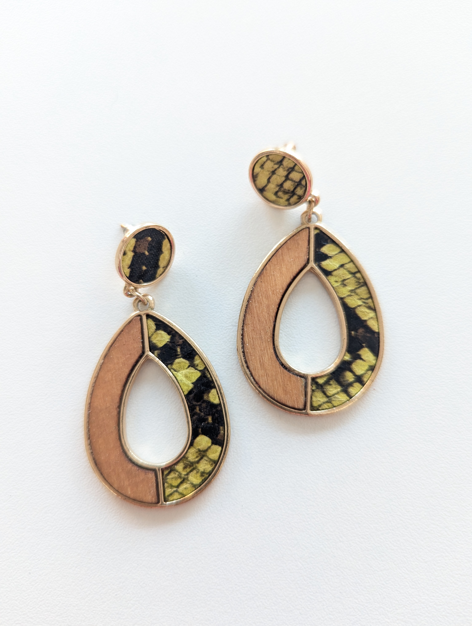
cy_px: 313
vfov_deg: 71.5
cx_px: 236
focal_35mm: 24
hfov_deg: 56.9
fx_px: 435
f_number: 1.85
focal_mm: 6.81
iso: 575
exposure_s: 1/90
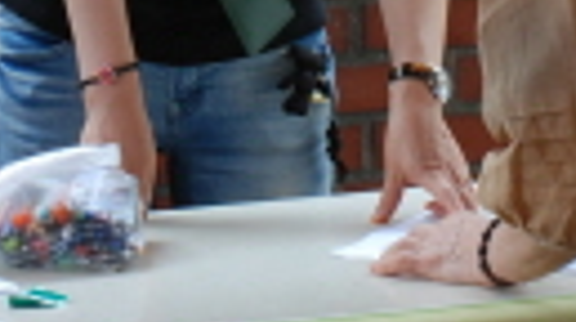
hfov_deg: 7.2
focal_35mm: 299
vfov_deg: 4.0
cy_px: -2
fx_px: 4558
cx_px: 567
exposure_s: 1/60
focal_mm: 34
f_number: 5.6
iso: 200
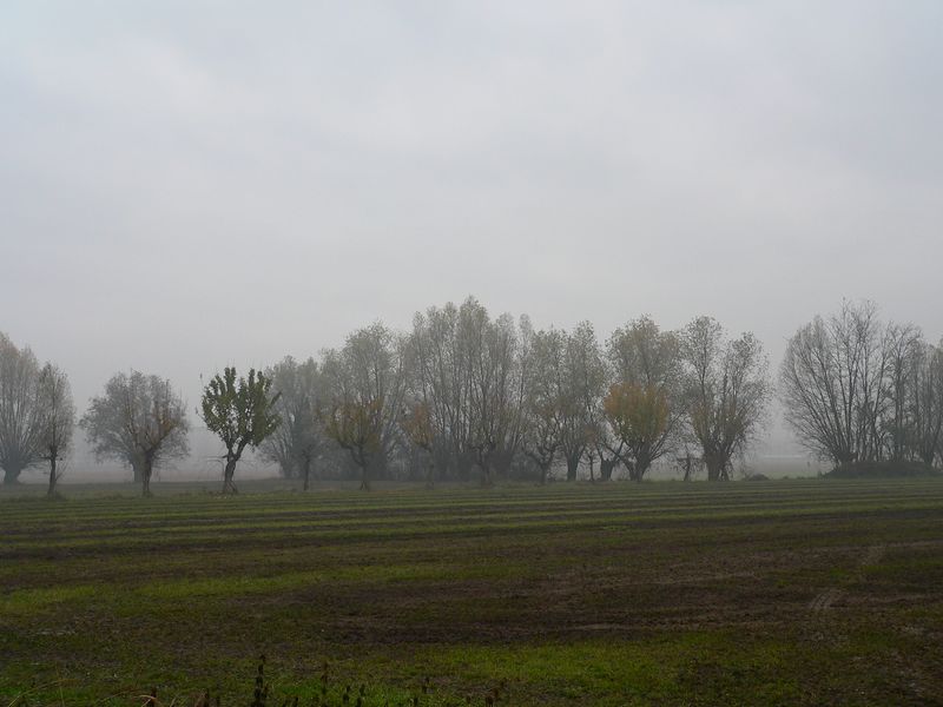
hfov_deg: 38.2
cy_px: 354
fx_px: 1362
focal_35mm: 50
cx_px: 472
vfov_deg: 29.1
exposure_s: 1/100
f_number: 2.8
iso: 80
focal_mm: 8.3
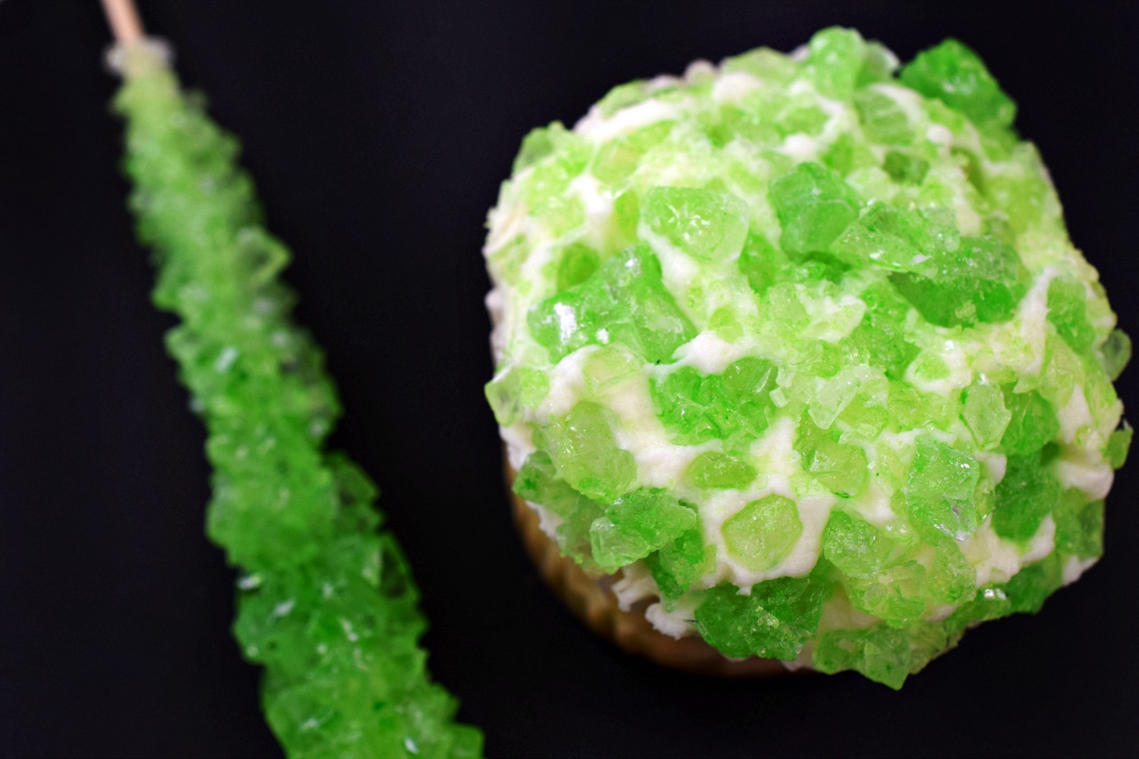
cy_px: 380
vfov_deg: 22.6
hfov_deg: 33.4
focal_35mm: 60
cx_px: 570
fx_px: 1898
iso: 110
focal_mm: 40
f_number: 8
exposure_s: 1/60
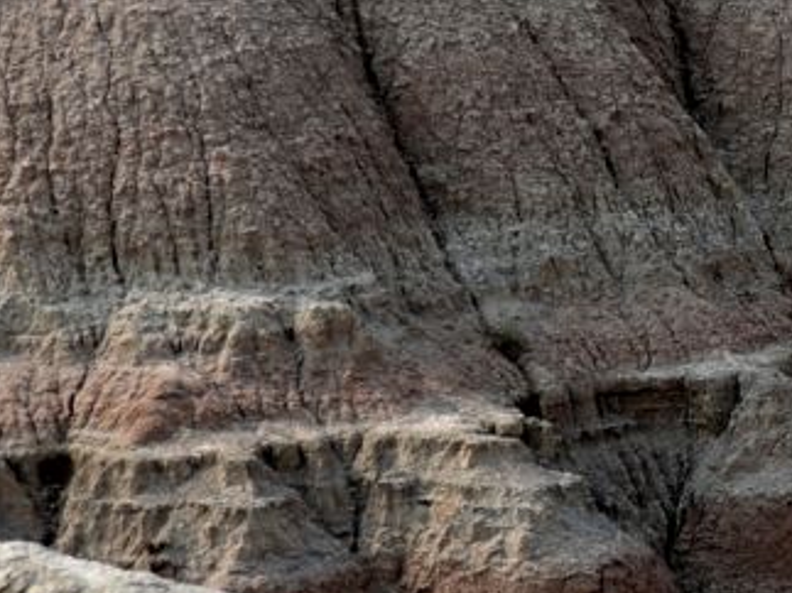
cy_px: -366
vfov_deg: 2.2
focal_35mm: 684
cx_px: 2069
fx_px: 15644
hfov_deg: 2.9
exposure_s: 1/400
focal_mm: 112
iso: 125
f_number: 5
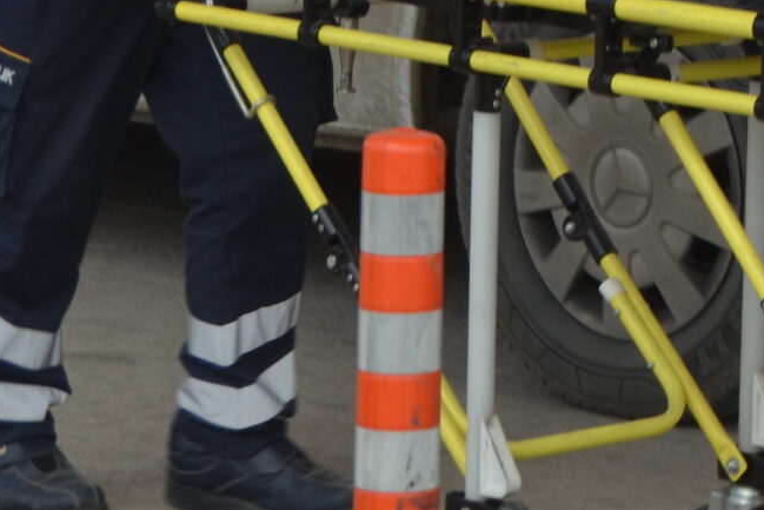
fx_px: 5773
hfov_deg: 7.5
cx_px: 1068
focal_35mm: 272
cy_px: -362
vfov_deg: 5.0
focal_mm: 46
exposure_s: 1/200
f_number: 7.1
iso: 100
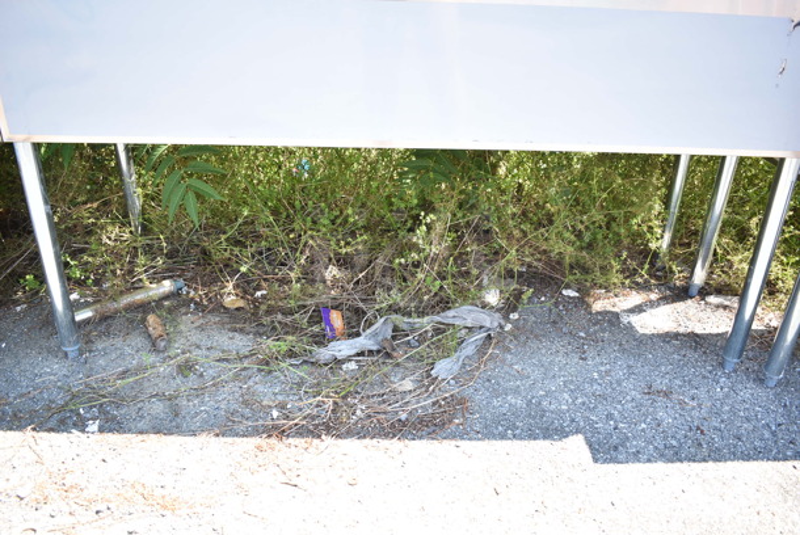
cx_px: 400
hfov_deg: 59.4
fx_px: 701
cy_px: 268
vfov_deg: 41.8
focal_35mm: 32
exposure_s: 1/80
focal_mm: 21
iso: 100
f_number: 3.8
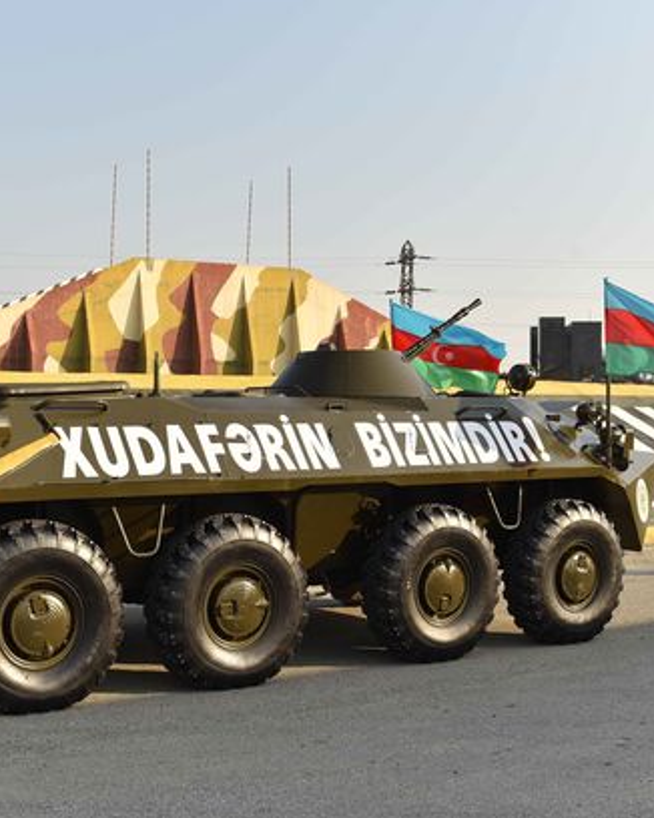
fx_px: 1211
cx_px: 219
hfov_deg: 30.0
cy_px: 413
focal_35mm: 50
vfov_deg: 37.4
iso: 250
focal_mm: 35
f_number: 8
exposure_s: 1/500
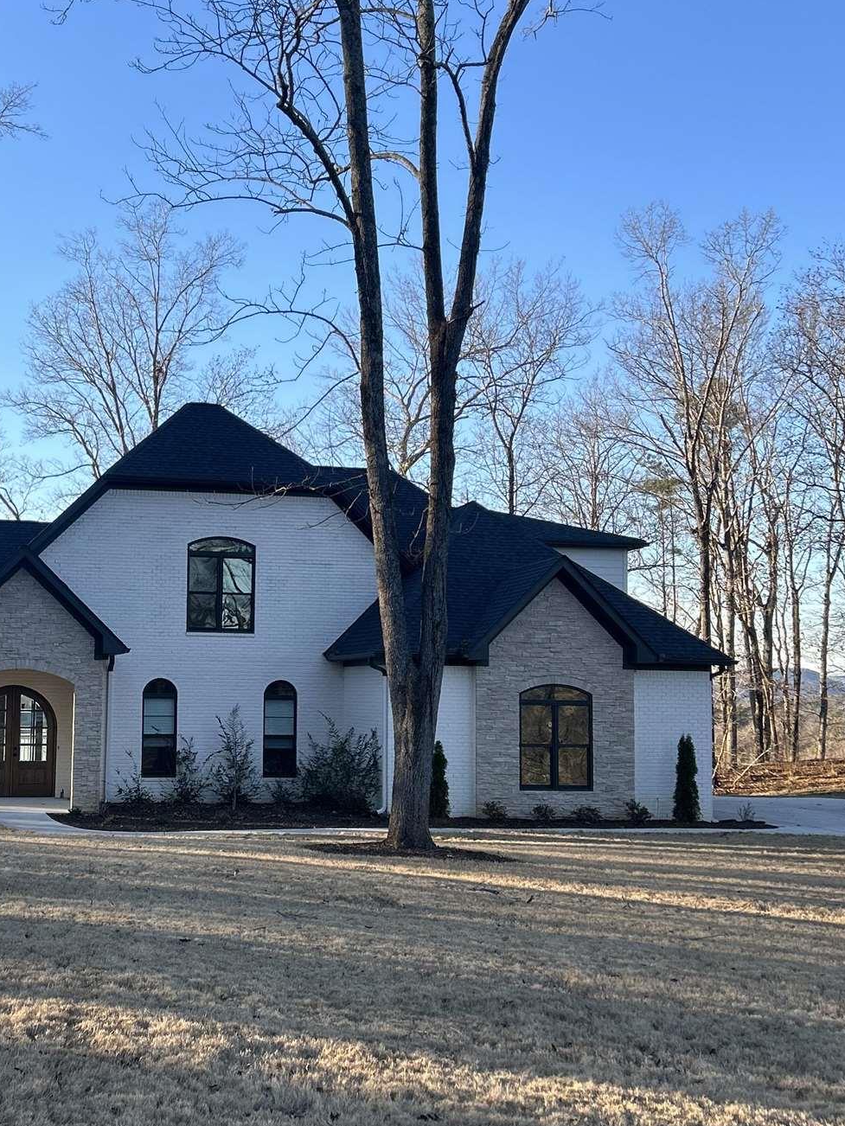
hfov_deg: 31.1
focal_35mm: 46
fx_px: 1497
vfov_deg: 41.2
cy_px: 592
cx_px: 240
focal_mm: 5.7
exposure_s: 1/1224
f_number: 1.5
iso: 50
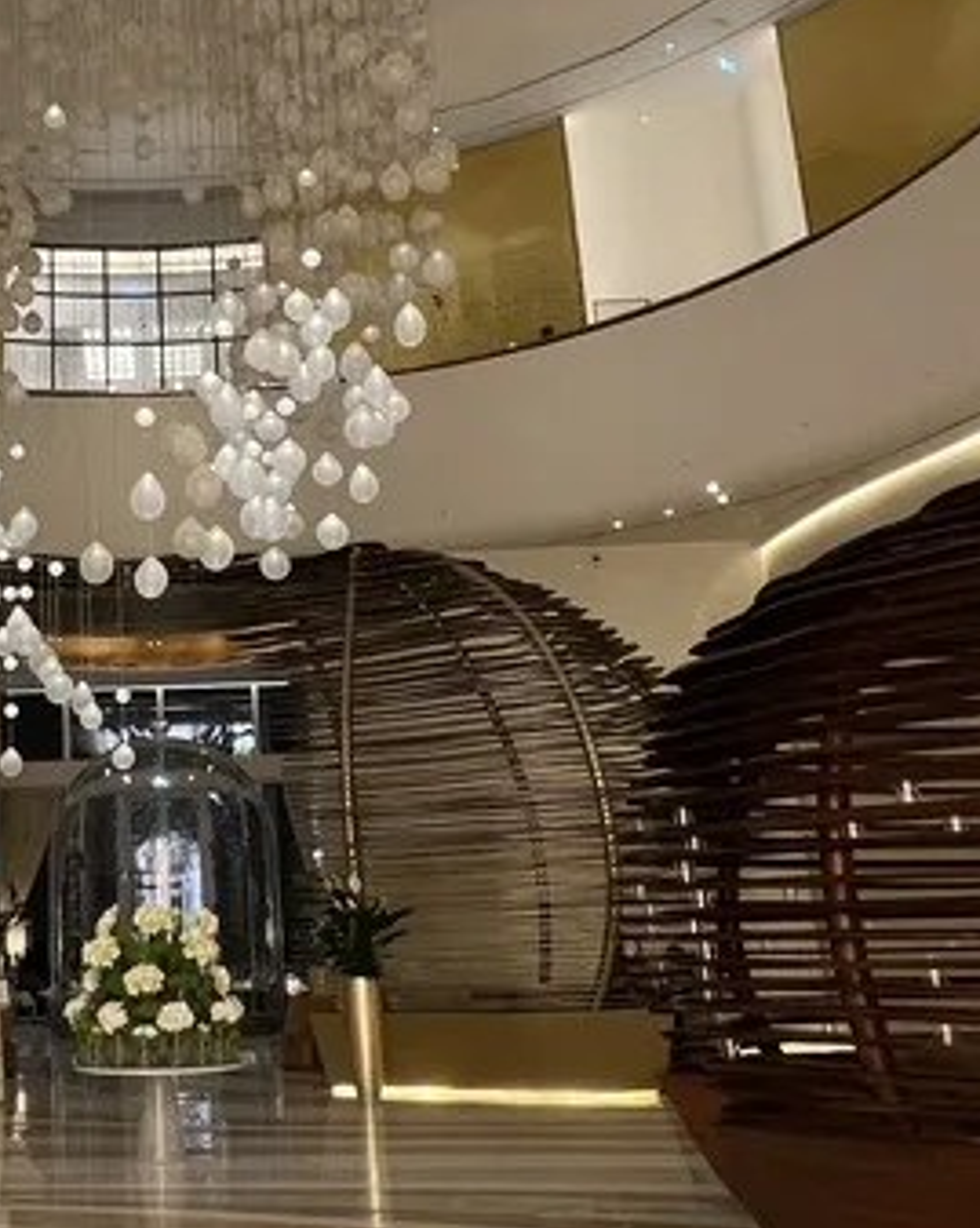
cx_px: 109
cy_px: 576
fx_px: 1380
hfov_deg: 36.8
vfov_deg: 47.9
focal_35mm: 38
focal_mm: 1.57
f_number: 1.8
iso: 200
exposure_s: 1/61
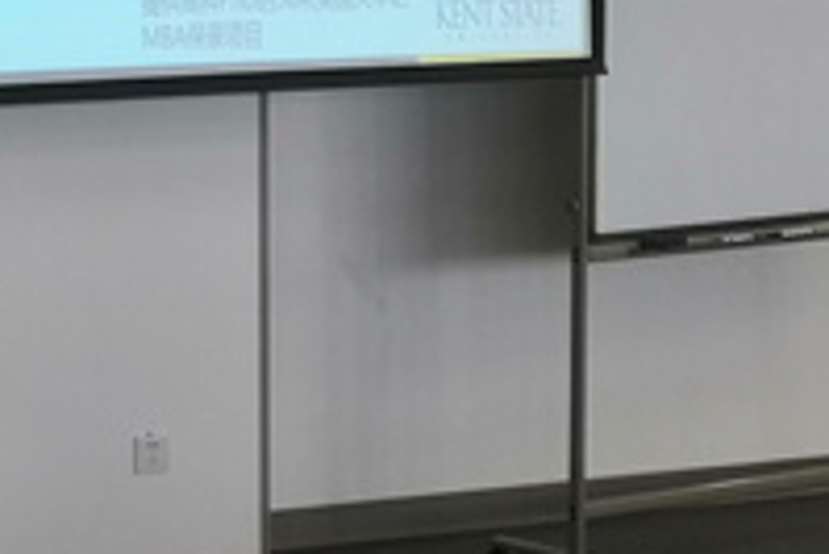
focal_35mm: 169
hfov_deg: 12.1
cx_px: 121
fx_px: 3894
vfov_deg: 8.0
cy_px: -287
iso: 64
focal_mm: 3.95
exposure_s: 1/50
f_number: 1.8
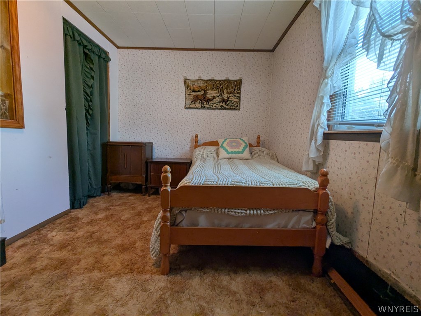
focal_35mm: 16
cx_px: 210
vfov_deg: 78.1
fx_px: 195
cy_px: 158
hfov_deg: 94.5
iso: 64
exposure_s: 1/60
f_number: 2.2
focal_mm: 2.35
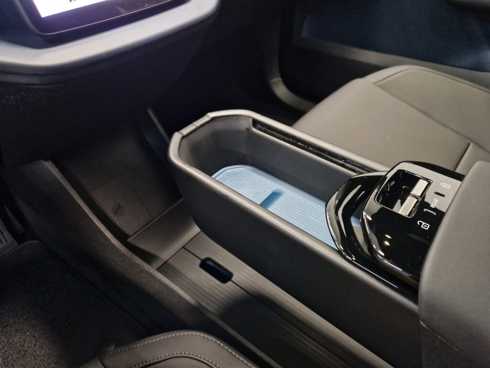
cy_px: 184
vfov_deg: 58.9
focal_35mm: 23
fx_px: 326
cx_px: 245
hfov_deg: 73.9
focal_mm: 5.4
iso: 640
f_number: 1.8
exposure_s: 1/55
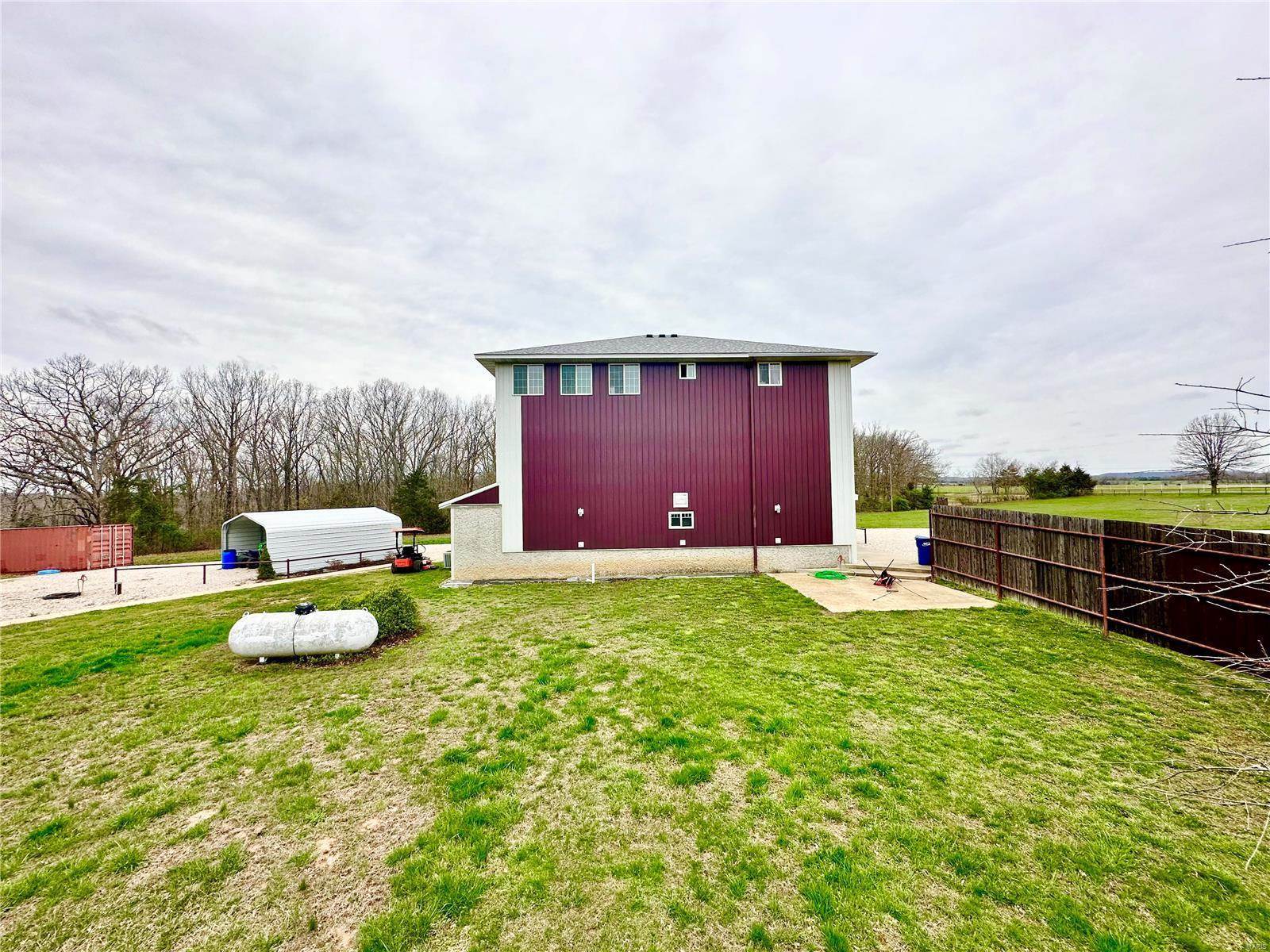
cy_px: 476
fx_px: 514
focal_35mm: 14
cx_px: 635
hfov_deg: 102.1
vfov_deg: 85.7
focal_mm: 2.22
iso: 50
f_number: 2.2
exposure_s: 1/1887
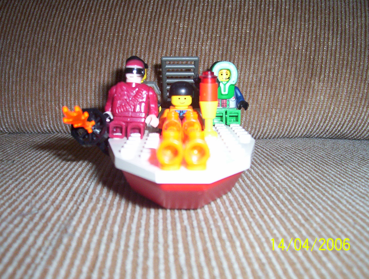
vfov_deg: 33.7
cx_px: 184
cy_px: 140
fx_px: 459
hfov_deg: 43.8
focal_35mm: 43
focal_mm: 5.77
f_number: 2.73
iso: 140
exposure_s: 1/60
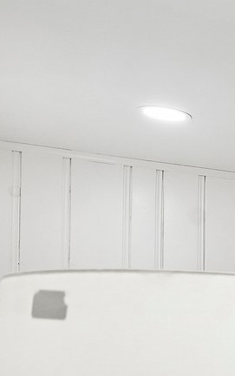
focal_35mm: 77
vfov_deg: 25.2
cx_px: 701
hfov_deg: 11.1
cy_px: 395
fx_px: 790
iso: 400
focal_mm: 16
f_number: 8
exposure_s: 1/20
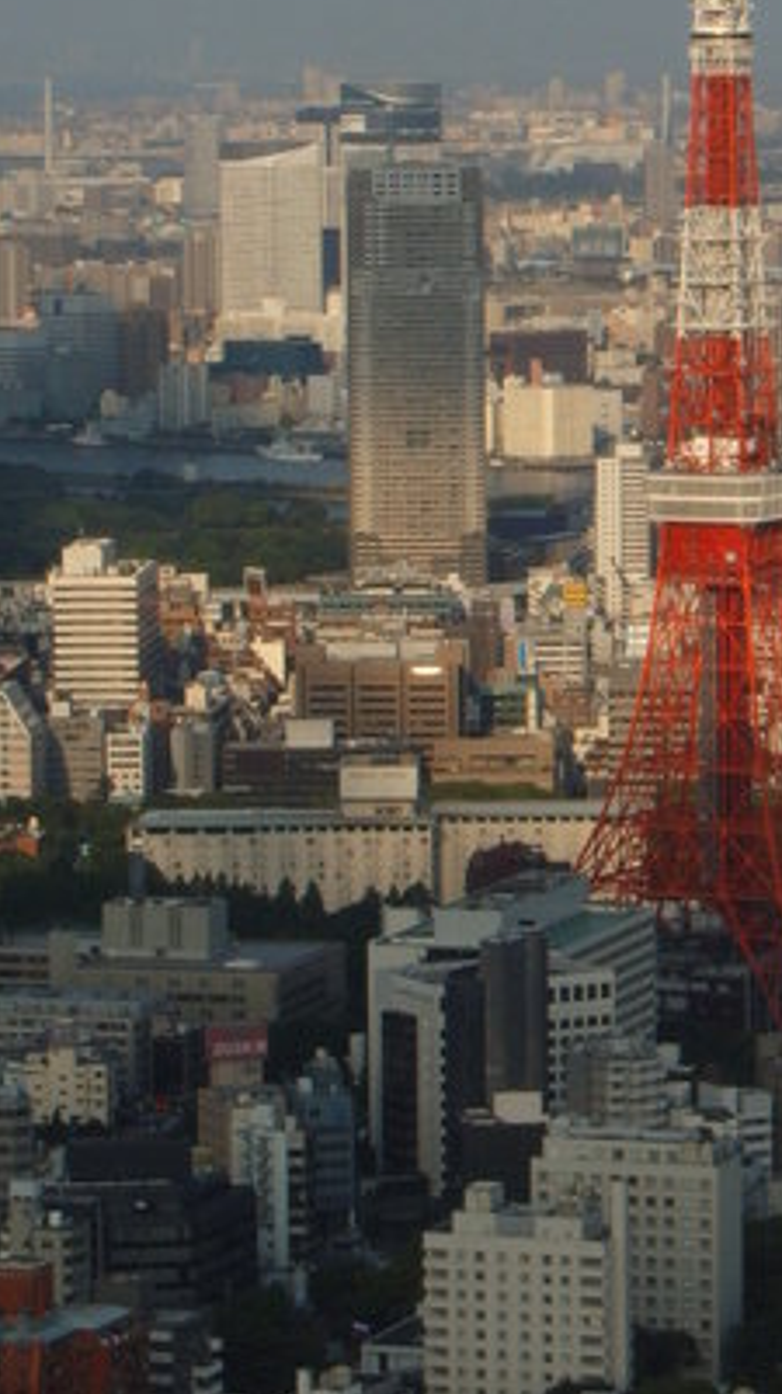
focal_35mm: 181
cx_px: 740
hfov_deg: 6.7
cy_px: 473
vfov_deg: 11.9
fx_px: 6685
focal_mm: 17.4
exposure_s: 1/125
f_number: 10
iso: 63
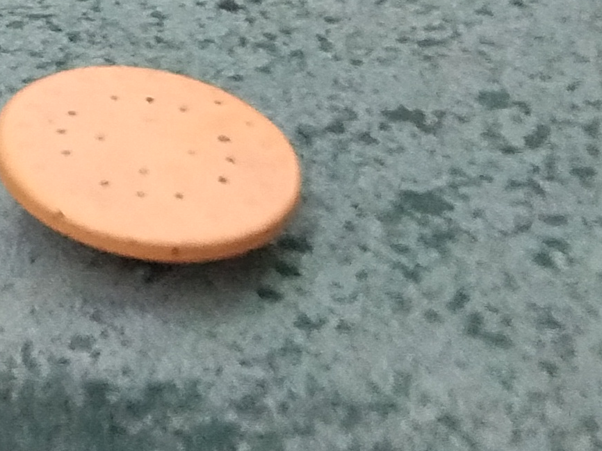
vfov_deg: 9.5
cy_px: -343
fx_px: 2591
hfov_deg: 12.8
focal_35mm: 149
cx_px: -213
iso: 800
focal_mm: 3.69
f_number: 2.2
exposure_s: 1/20
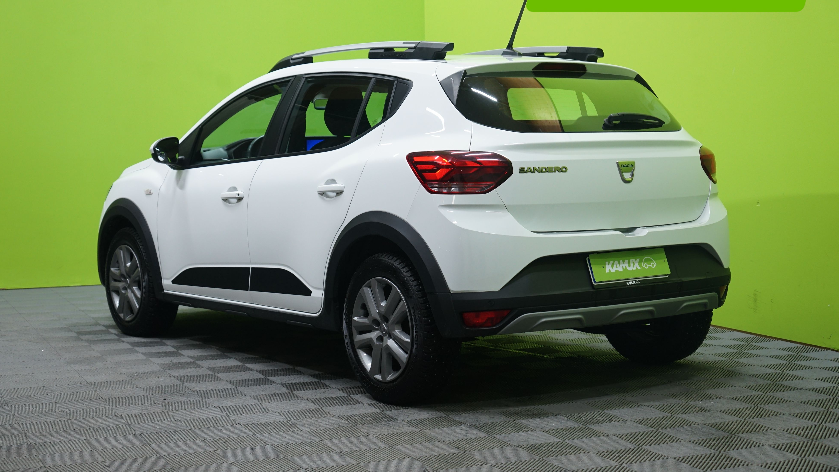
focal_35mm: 59
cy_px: 194
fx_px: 1313
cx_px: 420
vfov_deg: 20.4
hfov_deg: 35.4
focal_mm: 56
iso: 800
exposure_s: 1/20
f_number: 4.5
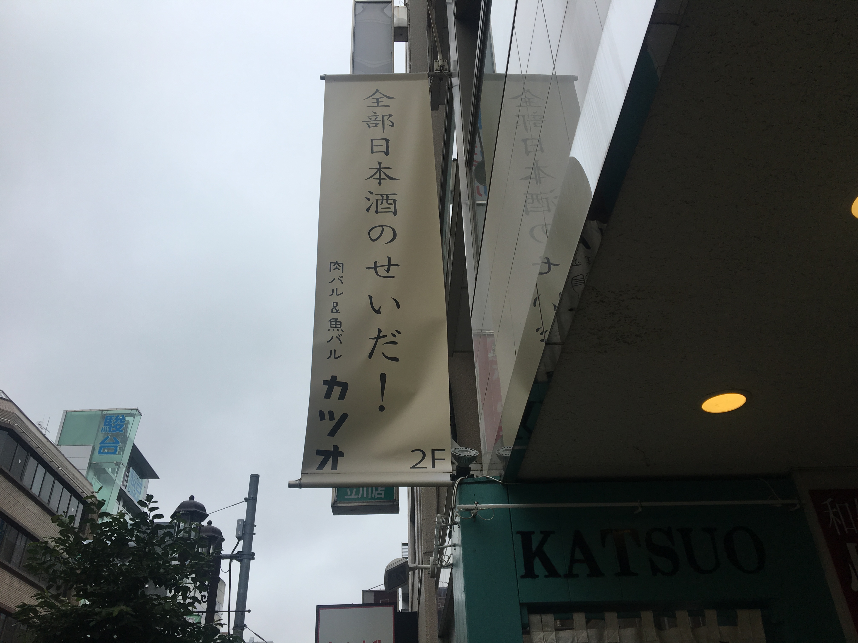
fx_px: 719
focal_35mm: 29
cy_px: 322
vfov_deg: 48.2
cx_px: 429
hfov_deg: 61.7
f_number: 2.2
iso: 25
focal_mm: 4.15
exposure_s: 1/1570
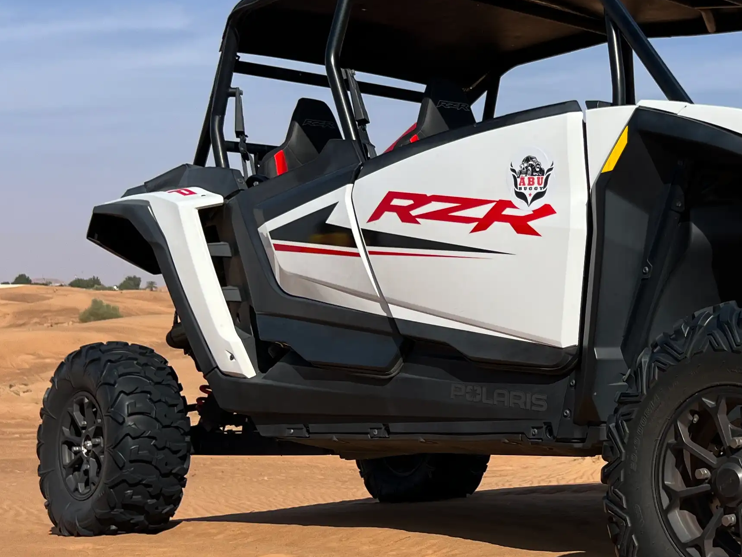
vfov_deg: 24.0
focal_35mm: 61
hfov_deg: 30.7
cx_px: 622
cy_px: 285
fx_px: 1307
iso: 50
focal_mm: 5.7
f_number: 1.5
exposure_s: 1/6211
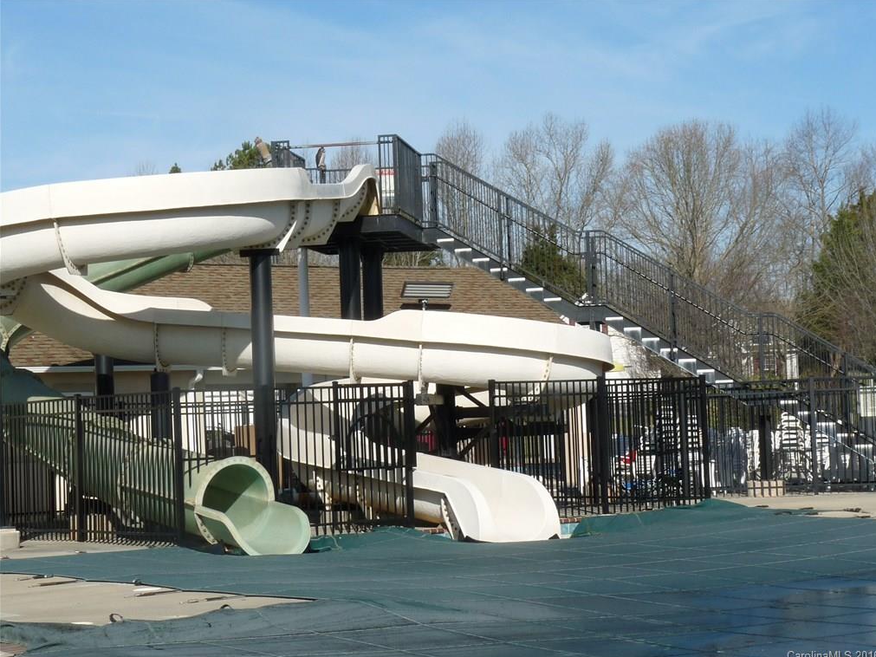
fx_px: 1948
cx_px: 443
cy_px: 331
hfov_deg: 25.3
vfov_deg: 19.1
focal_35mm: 77
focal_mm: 9.5
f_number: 6.3
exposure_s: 1/500
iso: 100
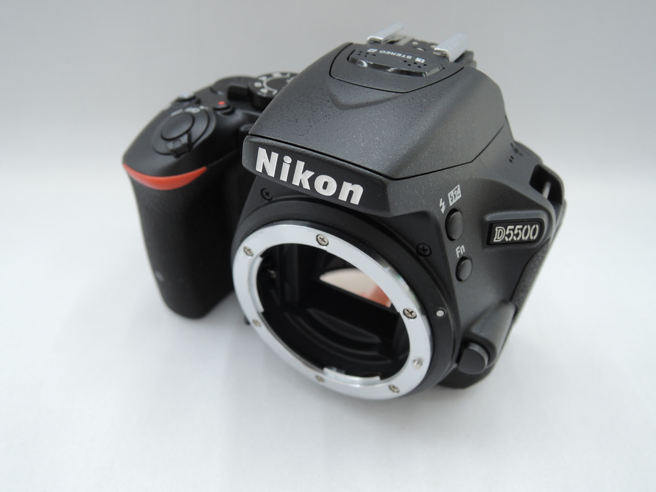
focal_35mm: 24
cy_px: 246
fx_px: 455
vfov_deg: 56.8
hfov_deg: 71.6
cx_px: 328
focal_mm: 5.1
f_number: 2.8
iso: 110
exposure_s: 1/30
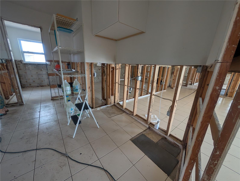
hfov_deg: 110.5
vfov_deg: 94.6
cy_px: 90
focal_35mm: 12
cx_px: 120
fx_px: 83
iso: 170
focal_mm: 2.02
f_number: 1.7
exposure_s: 1/157
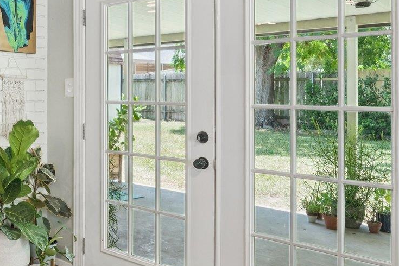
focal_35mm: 39
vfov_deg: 34.0
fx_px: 432
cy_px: 95
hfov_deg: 39.9
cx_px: -45
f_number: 8
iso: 400
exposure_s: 1/15
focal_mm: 14
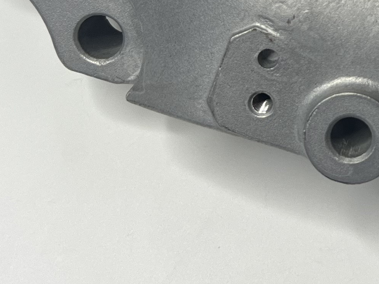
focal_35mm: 106
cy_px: -148
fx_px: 1161
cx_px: 446
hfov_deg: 17.7
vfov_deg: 13.2
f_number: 1.5
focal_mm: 5.7
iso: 32
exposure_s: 1/100
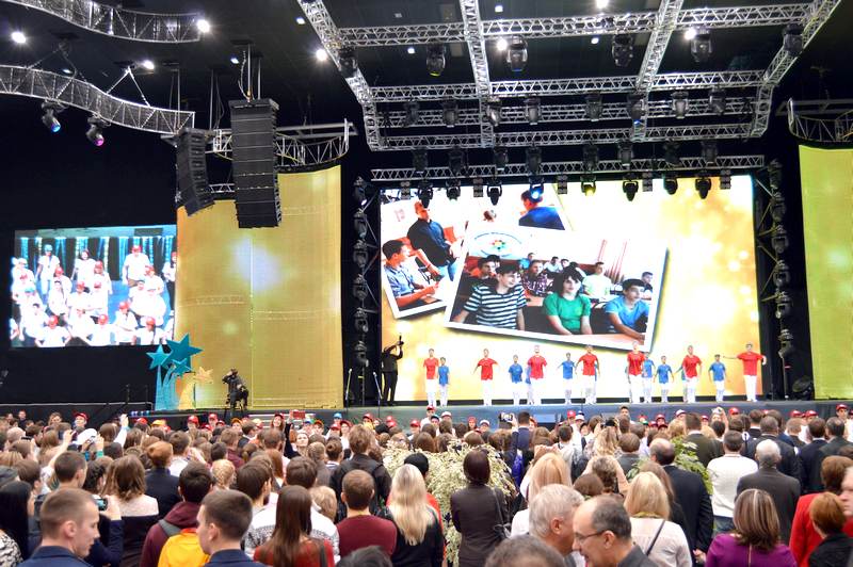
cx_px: 426
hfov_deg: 49.6
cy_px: 284
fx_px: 923
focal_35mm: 39
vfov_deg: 34.2
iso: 900
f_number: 5
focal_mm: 26
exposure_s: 1/30
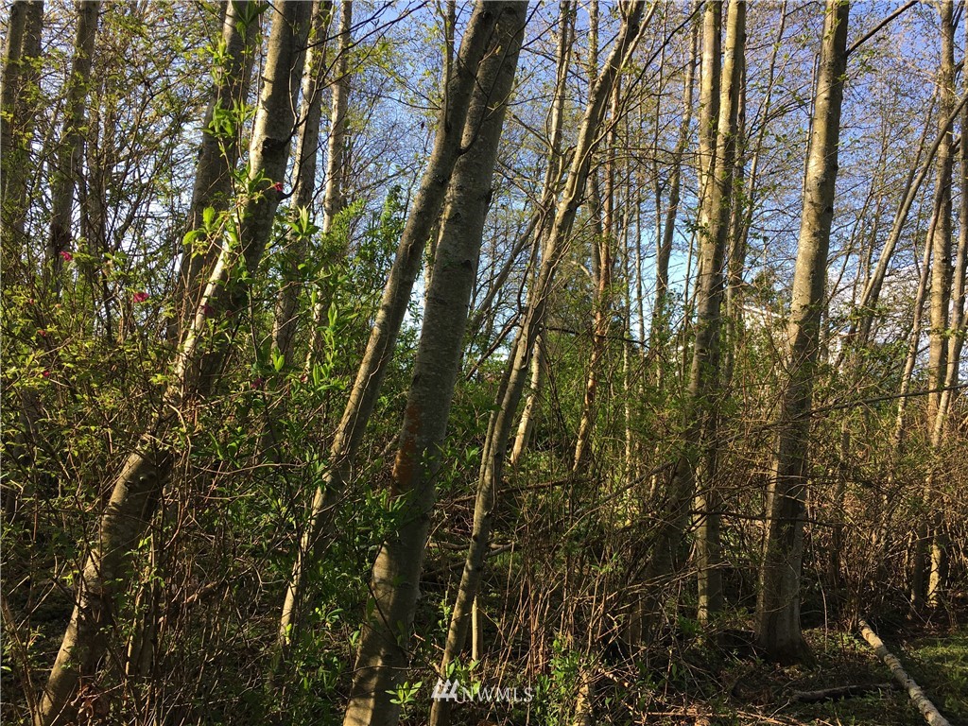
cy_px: 363
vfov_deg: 48.2
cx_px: 484
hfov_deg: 61.7
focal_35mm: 29
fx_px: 811
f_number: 2.2
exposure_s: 1/388
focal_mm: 4.15
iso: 25
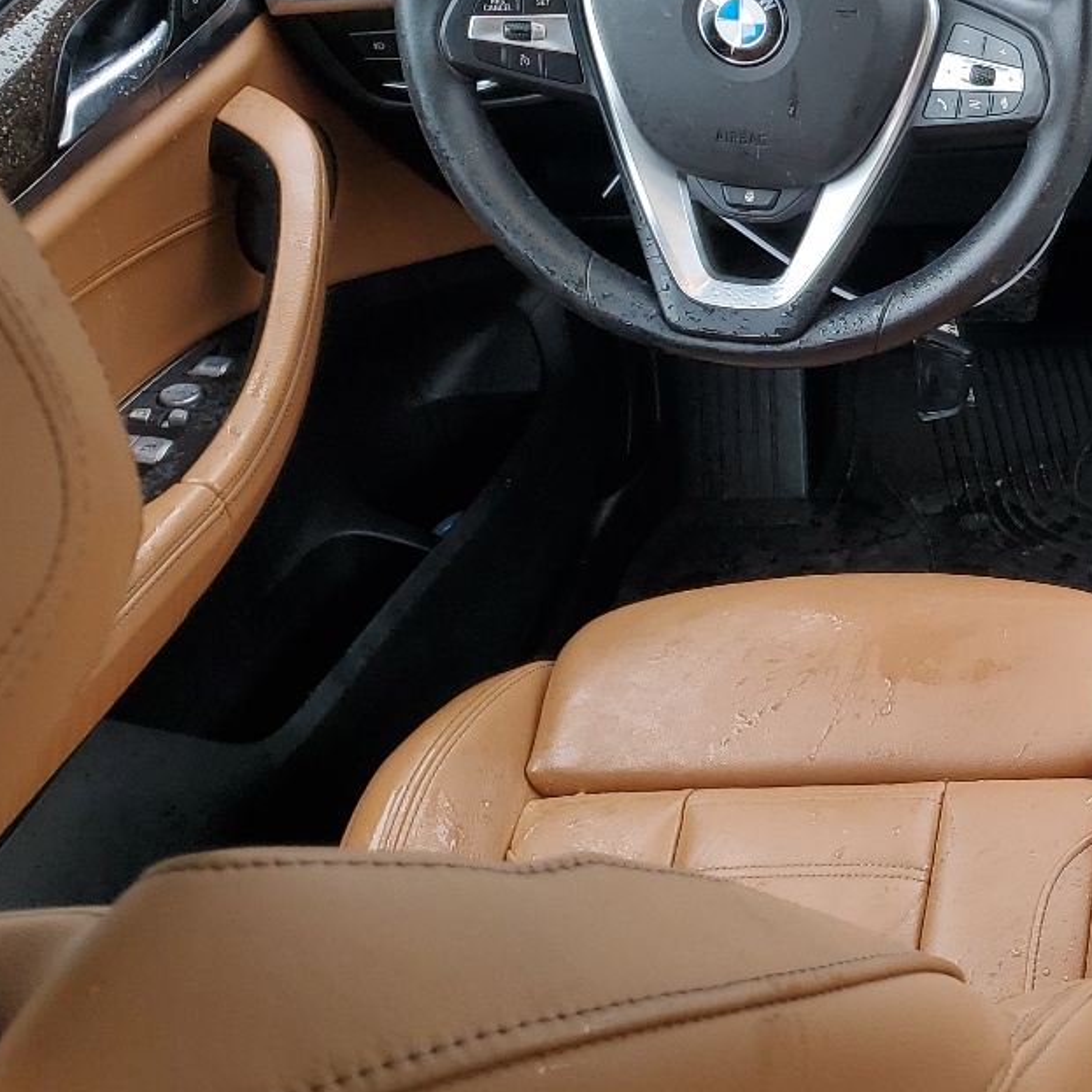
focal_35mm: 59
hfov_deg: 26.0
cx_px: 1306
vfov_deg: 28.9
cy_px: 391
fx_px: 2106
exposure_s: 1/60.2
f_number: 1.5
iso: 52
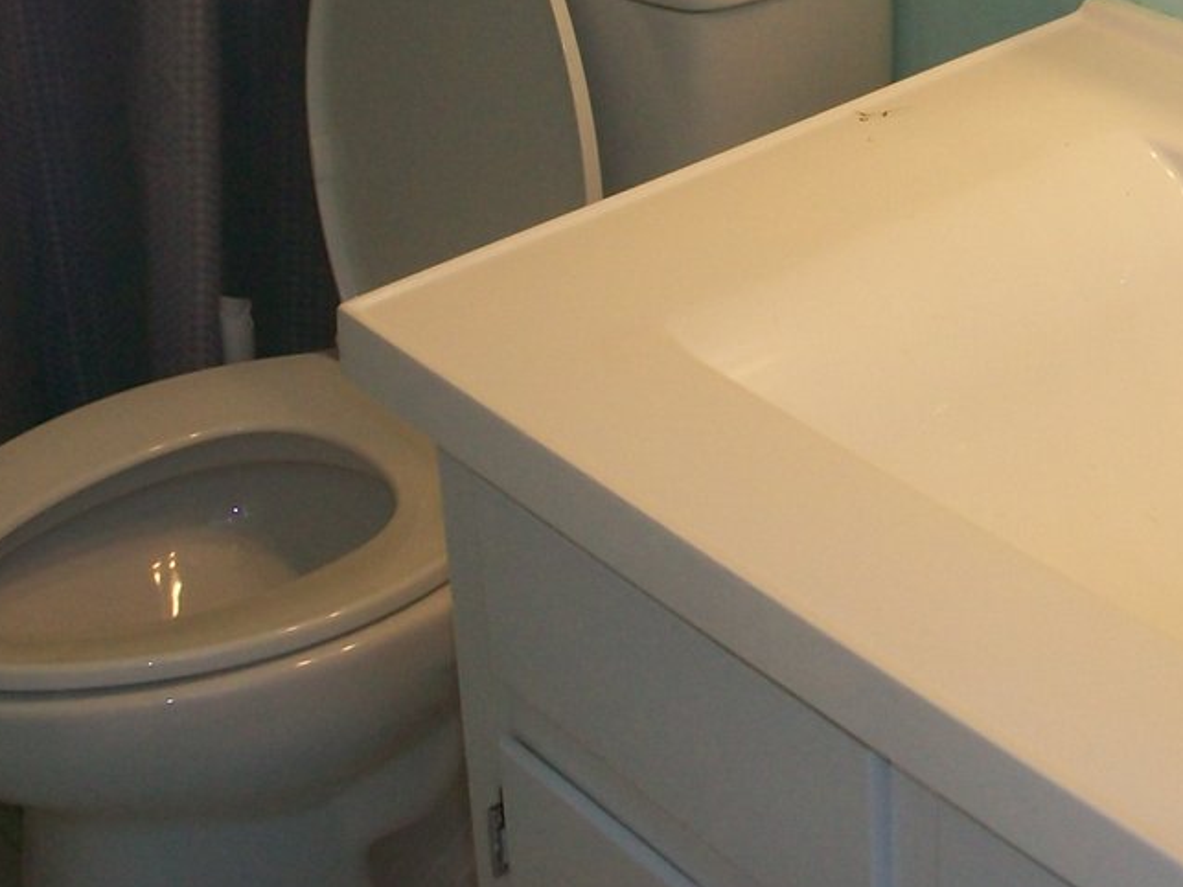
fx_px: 2733
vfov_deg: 17.7
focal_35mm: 80
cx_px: 761
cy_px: -111
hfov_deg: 24.3
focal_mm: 5.7
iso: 80
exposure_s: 1/80
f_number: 2.8
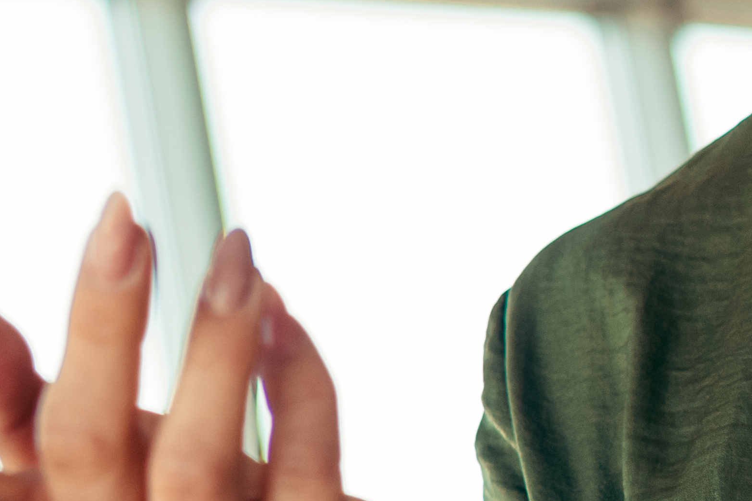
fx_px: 4427
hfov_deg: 9.5
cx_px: 1103
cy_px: 195
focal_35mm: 212
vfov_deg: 6.5
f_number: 2.8
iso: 500
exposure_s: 1/200
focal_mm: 40
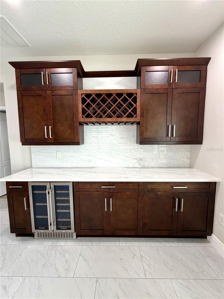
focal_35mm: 14
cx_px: 112
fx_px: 121
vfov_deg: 102.1
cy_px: 150
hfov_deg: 85.7
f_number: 2.2
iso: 320
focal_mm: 2.22
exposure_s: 1/120
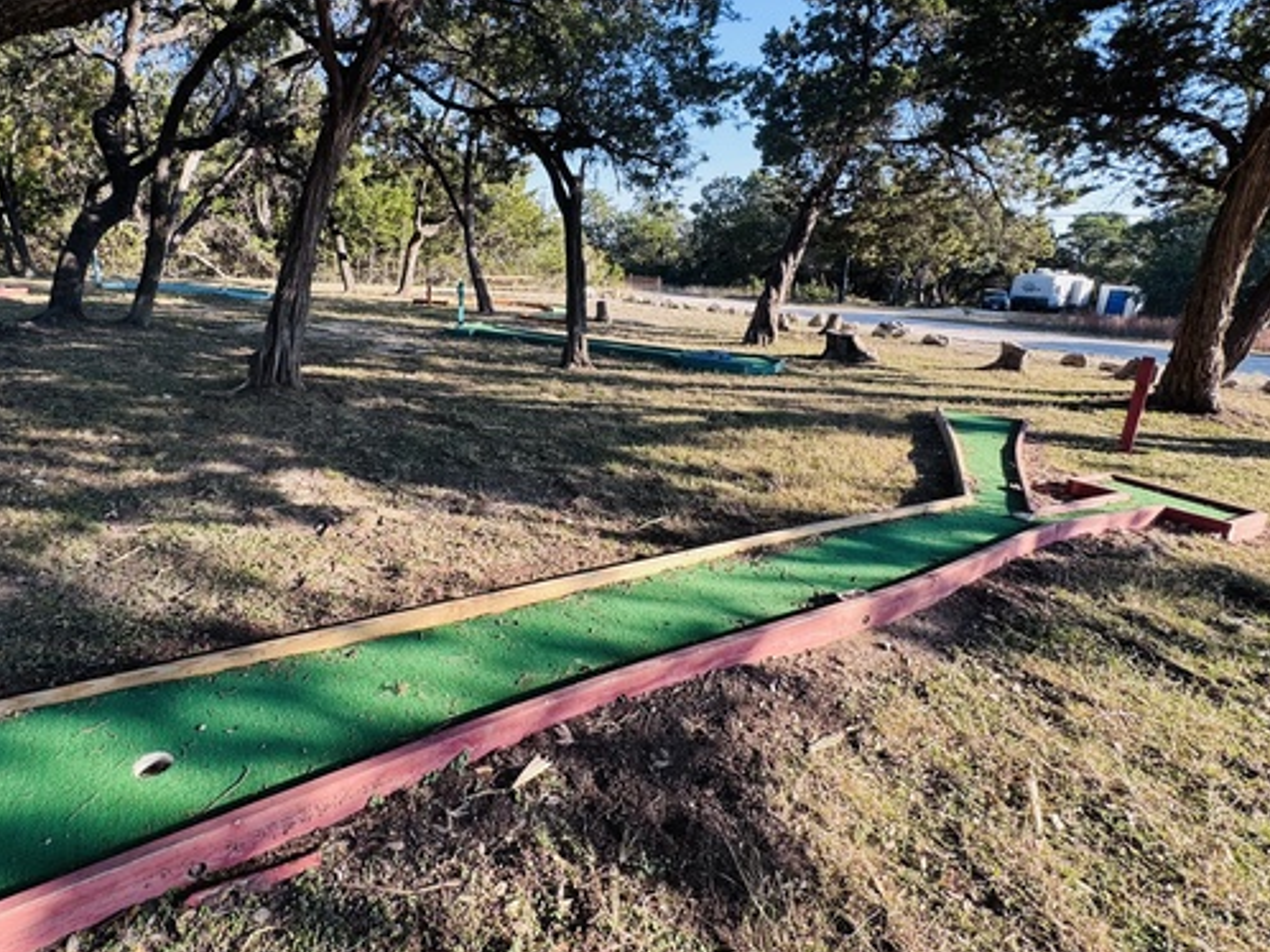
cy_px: 396
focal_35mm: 18
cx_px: 520
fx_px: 660
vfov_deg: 71.0
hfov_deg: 86.9
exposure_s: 1/340
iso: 40
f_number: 2.2
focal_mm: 2.22
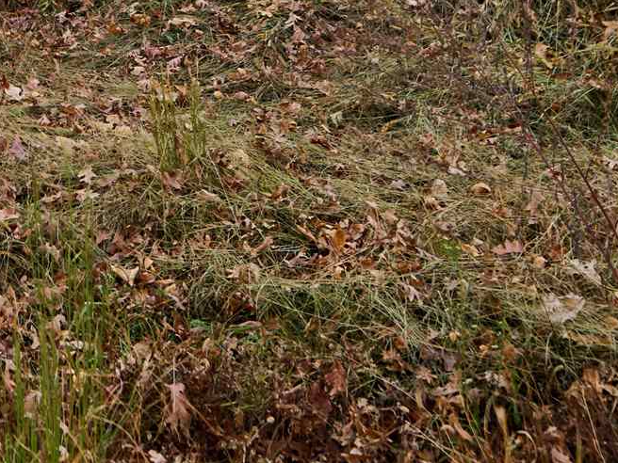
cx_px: -126
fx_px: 1285
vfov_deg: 17.3
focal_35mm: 72
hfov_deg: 24.5
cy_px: -333
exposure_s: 1/100
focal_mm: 16
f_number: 2.2
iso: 125
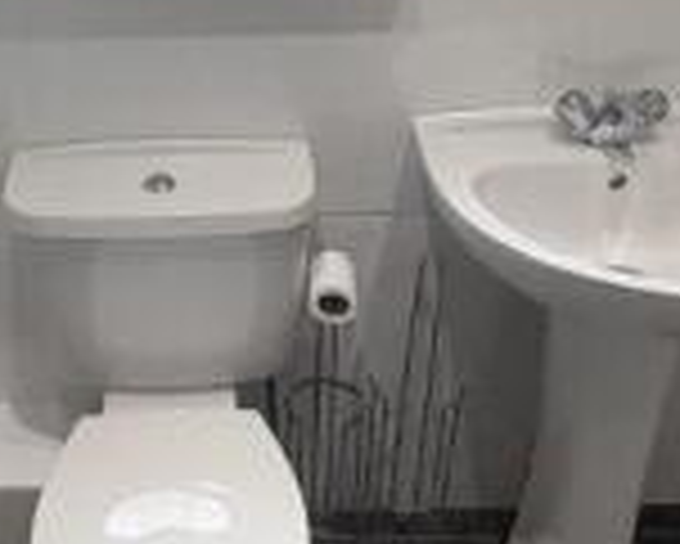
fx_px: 987
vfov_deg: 30.7
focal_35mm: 49
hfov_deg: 37.6
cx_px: 227
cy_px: 205
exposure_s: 1/50
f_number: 2.2
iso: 160
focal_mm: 1.13
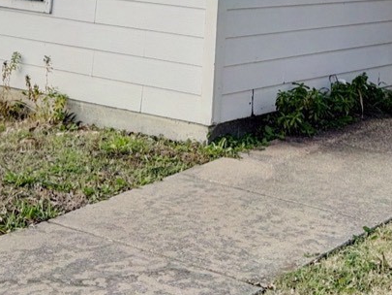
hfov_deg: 21.5
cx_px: 164
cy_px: -115
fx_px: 1031
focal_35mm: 91
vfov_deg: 15.3
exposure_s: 1/4950
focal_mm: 6.76
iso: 80
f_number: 1.78
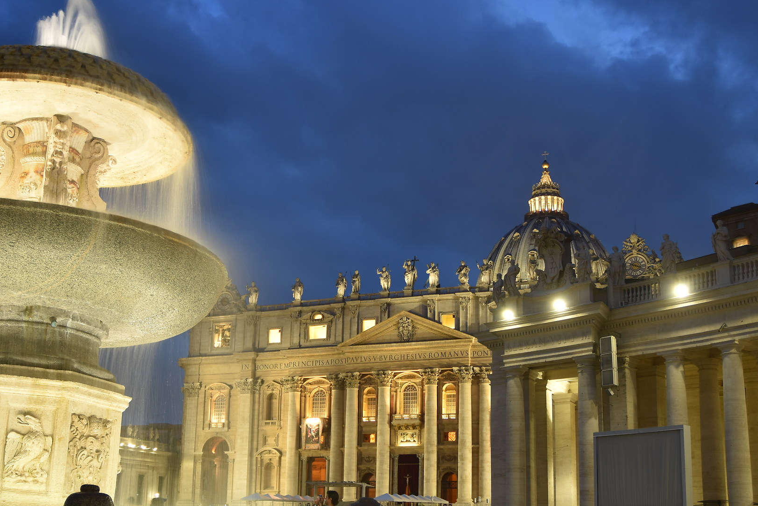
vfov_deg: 27.4
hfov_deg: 40.3
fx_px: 1032
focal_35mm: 49
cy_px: 315
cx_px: 359
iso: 100
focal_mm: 22
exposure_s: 1/2
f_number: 3.2
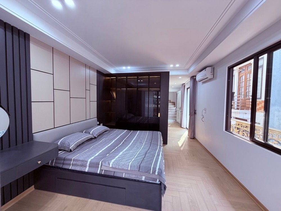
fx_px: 114
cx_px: 140
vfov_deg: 85.7
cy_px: 106
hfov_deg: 102.1
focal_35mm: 14
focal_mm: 2.22
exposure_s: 1/121
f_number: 2.2
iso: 200
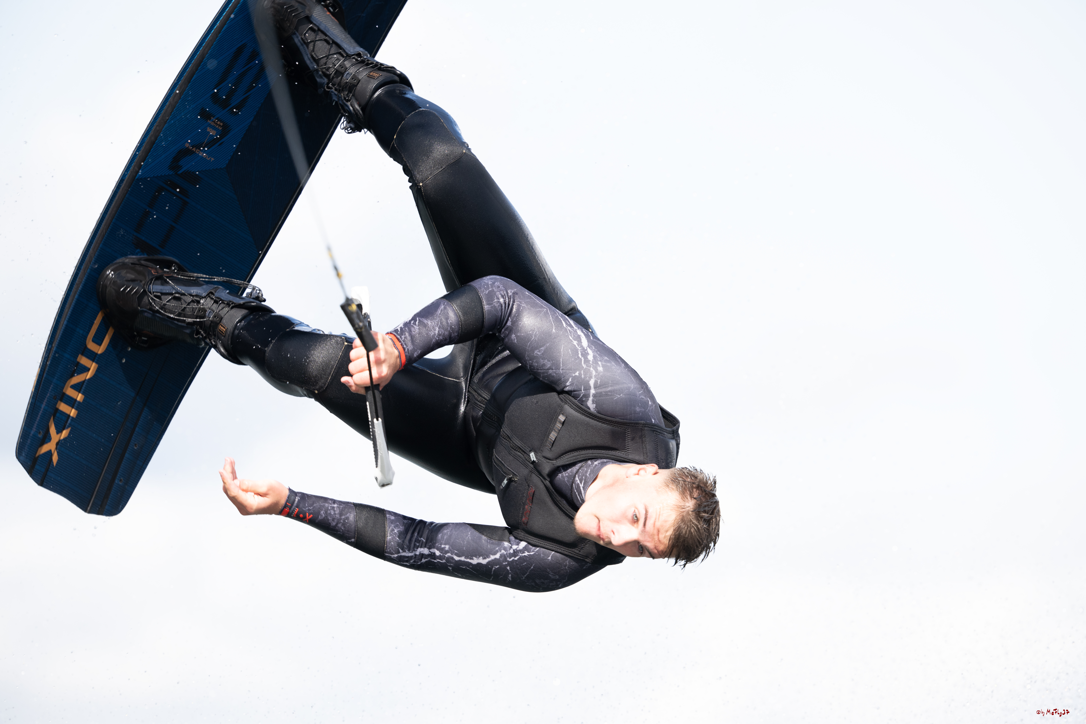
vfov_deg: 3.4
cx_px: 543
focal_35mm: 400
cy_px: 362
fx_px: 12066
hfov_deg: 5.2
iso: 320
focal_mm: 400
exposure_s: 1/1600
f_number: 4.5
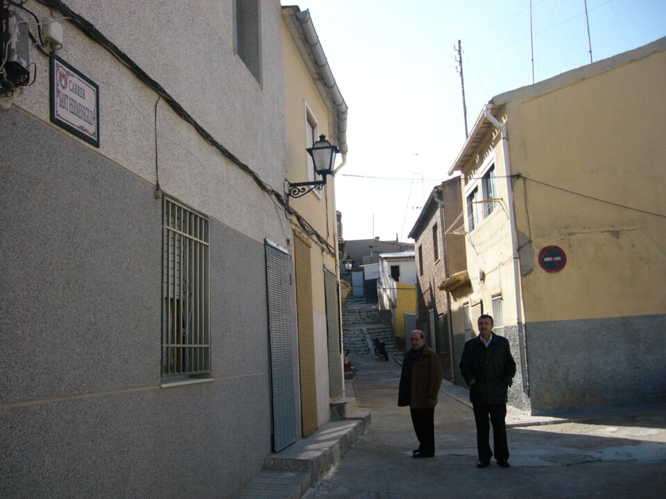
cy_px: 250
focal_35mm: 35
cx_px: 333
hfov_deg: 52.6
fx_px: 673
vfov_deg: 40.7
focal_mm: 5.8
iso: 50
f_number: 2.8
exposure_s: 1/640
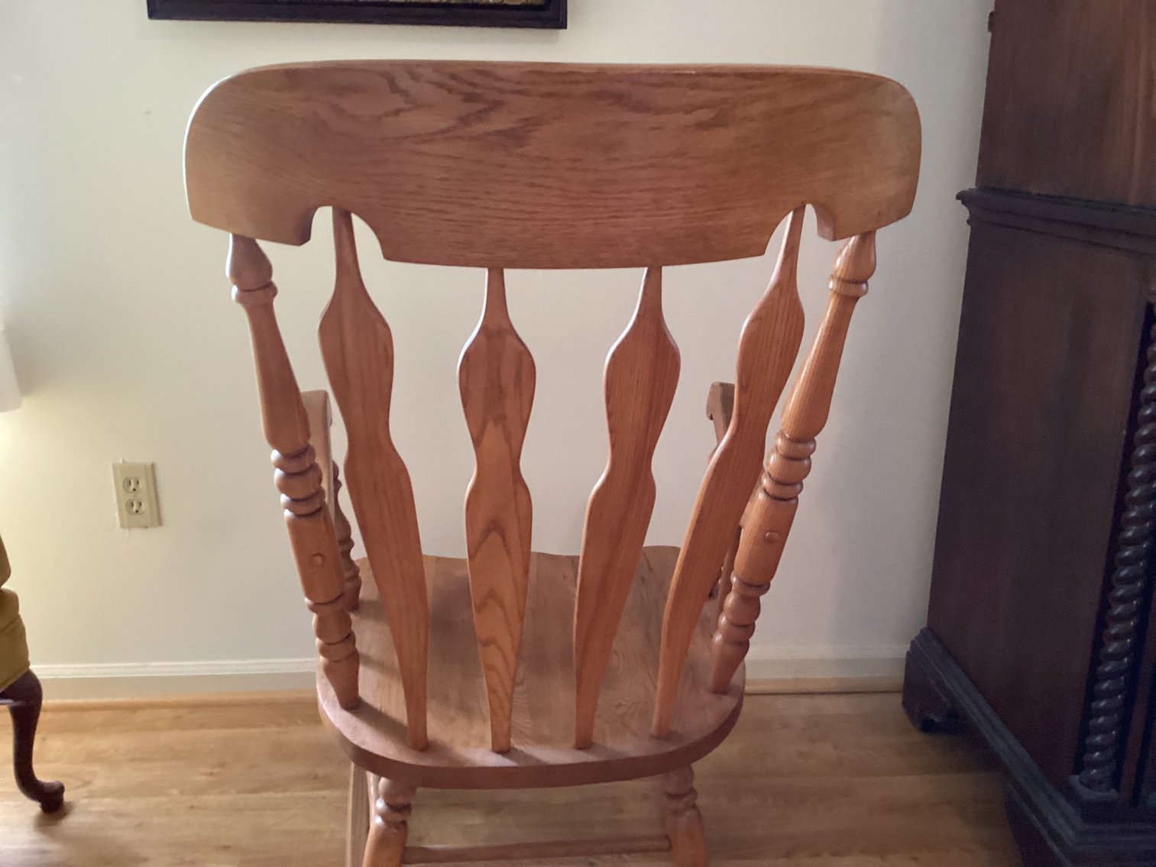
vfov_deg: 45.4
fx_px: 1035
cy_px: 434
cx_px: 578
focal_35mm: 31
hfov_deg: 58.3
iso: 400
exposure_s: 1/40
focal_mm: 3.3
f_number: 2.4
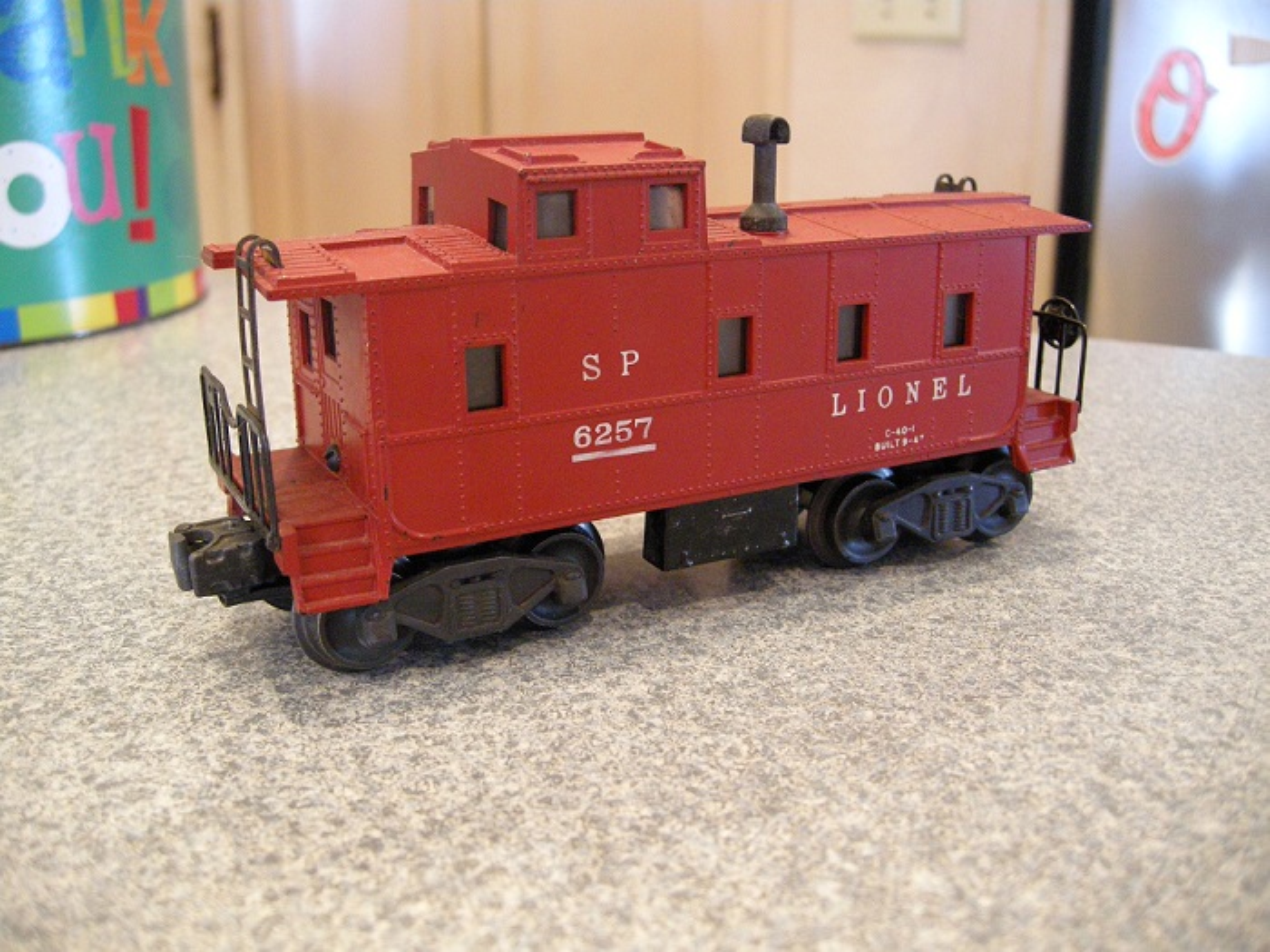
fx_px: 1284
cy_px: 476
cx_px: 635
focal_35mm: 35
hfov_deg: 52.6
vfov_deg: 40.7
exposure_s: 1/17.5
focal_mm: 7.5
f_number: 2.7
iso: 400
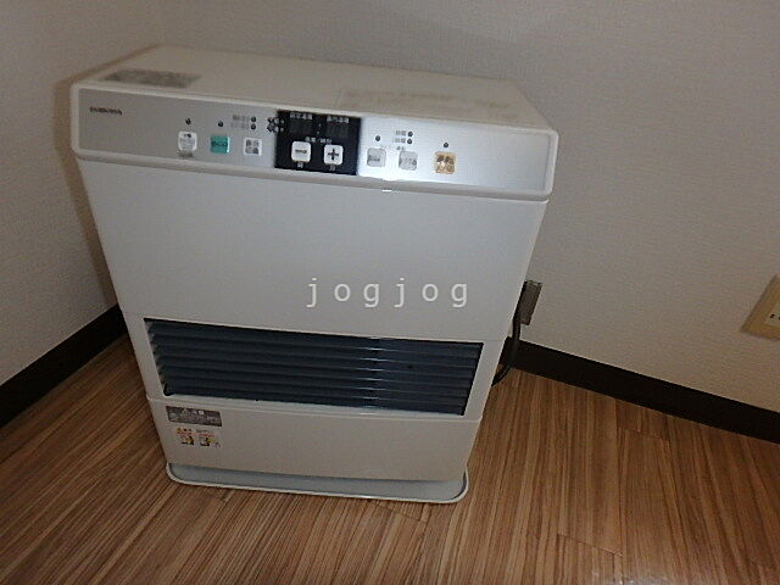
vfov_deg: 63.4
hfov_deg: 79.0
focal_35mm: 21
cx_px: 390
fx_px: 473
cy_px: 292
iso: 400
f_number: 3.5
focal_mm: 3.7
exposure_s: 1/30
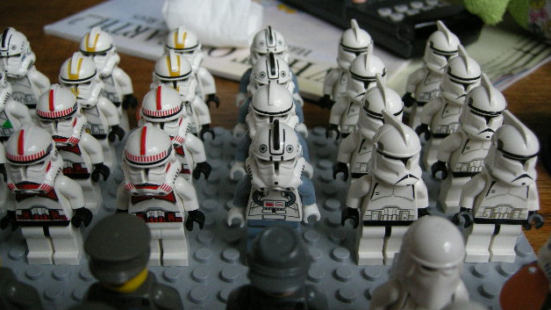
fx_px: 584
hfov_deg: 50.5
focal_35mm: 40
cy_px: 142
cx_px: 276
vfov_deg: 29.7
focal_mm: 7.5
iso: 232
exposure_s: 1/62.6
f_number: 2.7
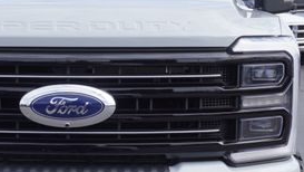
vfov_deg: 14.9
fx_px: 653
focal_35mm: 81
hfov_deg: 25.8
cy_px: 123
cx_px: 66
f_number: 7.1
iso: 100
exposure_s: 1/200
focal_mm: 22
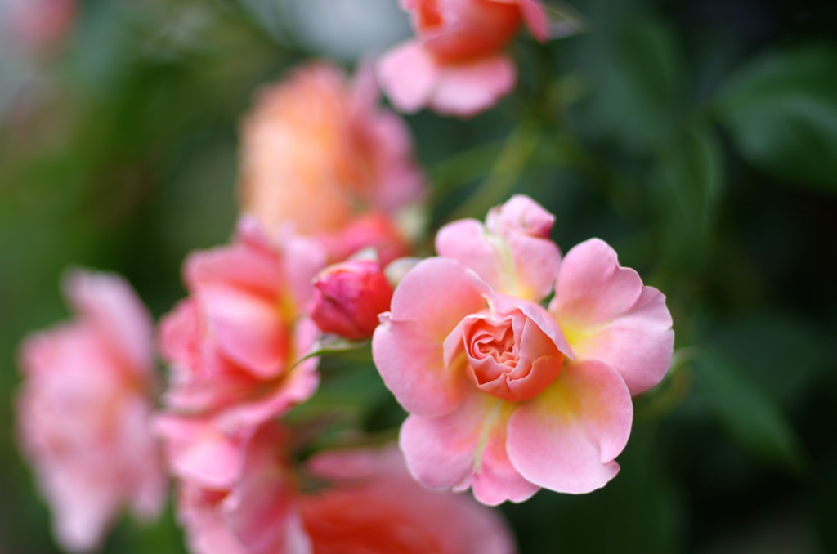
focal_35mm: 116
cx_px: 418
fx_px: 2680
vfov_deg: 11.8
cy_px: 277
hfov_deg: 17.8
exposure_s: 1/1000
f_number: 2
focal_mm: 77
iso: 80
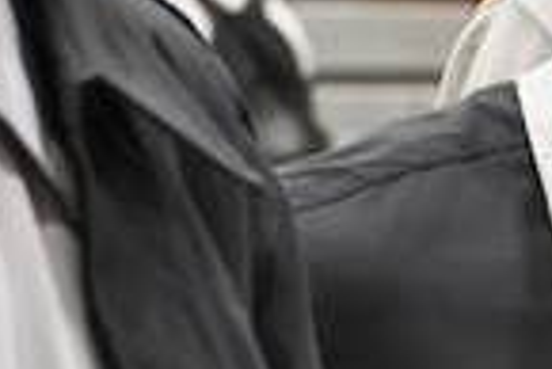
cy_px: 38
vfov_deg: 4.1
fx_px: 5203
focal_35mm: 339
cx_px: 1070
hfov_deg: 5.9
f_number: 4
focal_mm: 48
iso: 720
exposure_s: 1/60
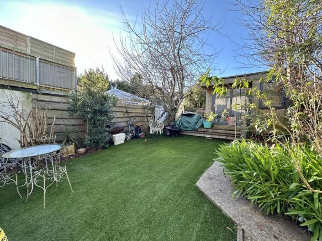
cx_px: 161
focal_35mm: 14
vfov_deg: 85.7
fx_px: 130
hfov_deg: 102.1
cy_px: 120
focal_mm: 2.22
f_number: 2.2
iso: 40
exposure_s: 1/143
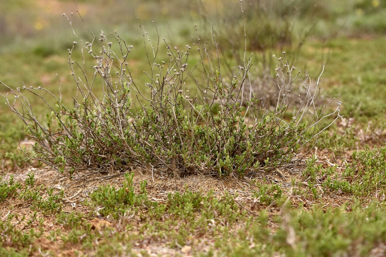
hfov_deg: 21.9
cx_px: 193
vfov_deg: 14.7
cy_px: 128
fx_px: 997
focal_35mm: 93
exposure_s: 1/640
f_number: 6.3
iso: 250
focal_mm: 62
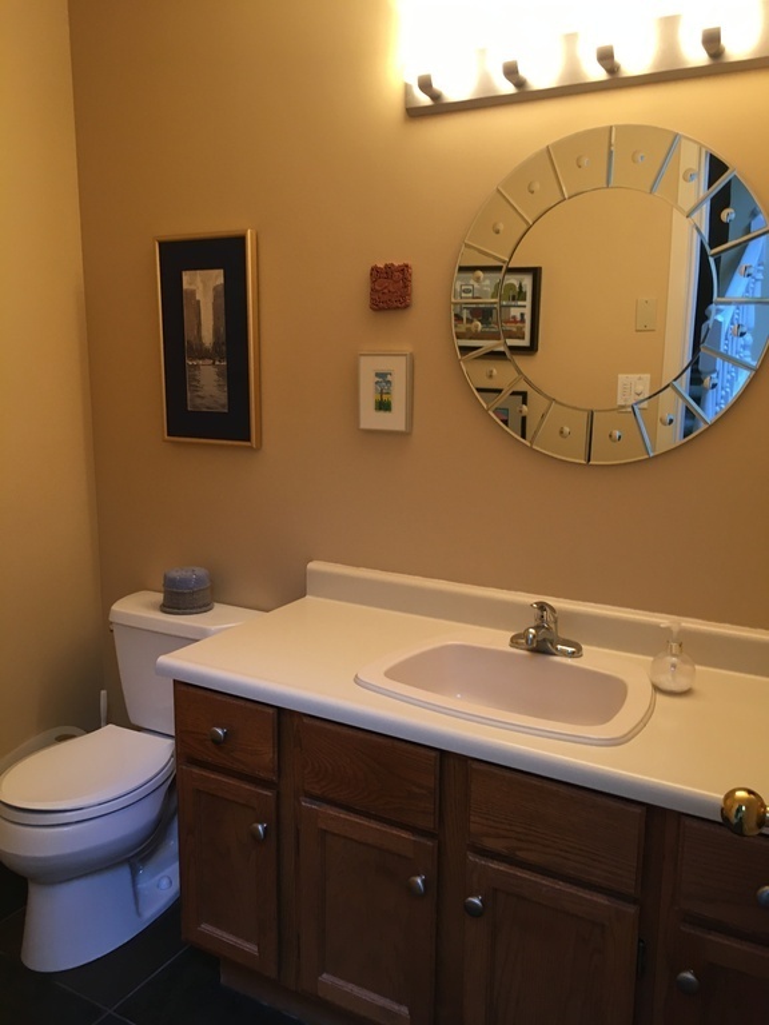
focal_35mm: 29
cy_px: 512
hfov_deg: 48.2
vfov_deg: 61.7
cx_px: 384
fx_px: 859
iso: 125
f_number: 2.2
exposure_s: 1/33
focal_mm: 4.15
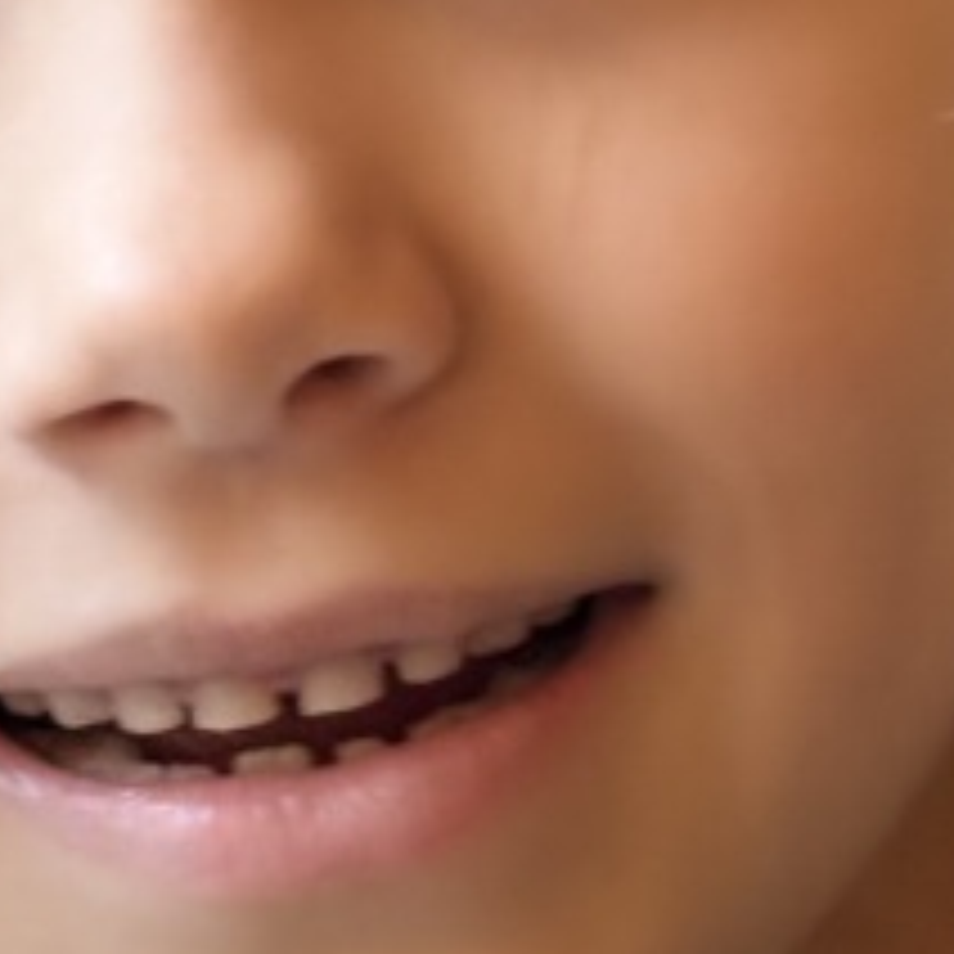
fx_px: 7203
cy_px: 587
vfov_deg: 7.6
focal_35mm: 231
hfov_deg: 7.6
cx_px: 446
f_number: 1.6
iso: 320
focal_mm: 5.96
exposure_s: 1/25
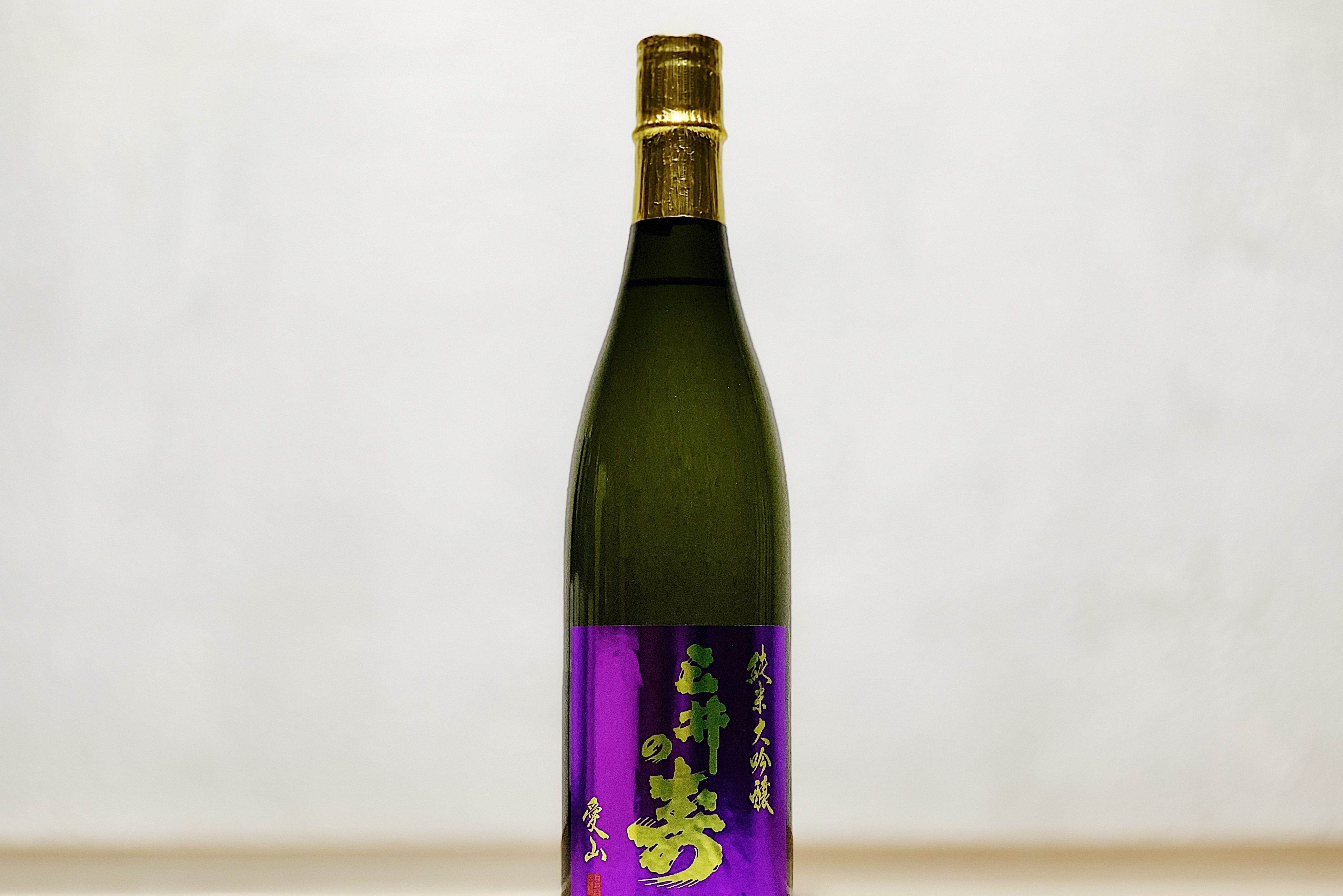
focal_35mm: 56
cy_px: 494
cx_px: 679
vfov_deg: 24.2
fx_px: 2089
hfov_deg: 35.6
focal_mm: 6
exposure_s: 1/49
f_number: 2.4
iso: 80
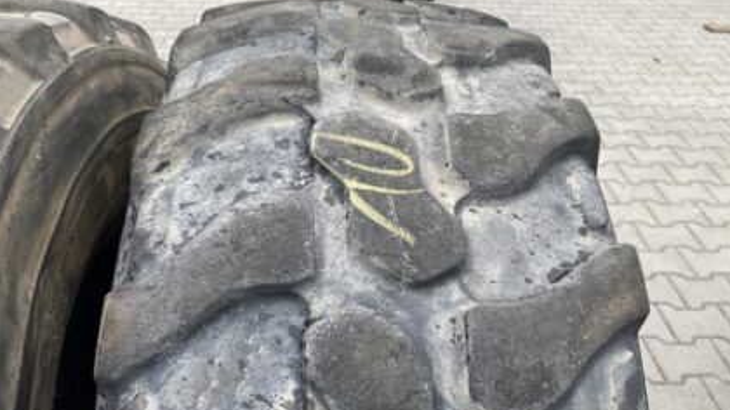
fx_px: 561
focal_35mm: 29
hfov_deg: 66.1
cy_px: 244
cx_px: 370
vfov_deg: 40.0
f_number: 1.8
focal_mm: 4.25
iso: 32
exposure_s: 1/122
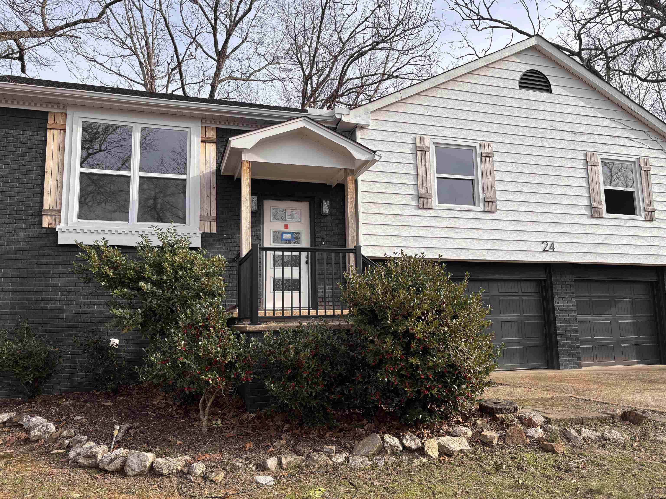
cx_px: 333
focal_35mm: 26
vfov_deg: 53.1
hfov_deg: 67.3
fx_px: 500
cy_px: 250
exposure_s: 1/1845
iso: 50
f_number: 1.6
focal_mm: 5.96
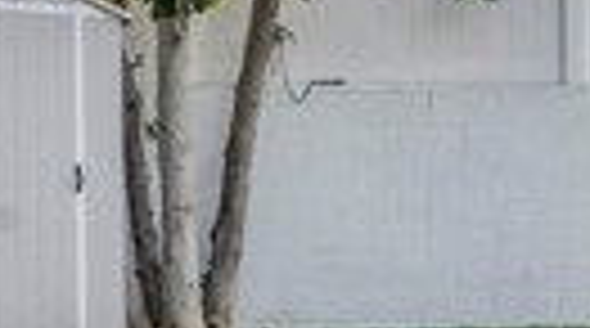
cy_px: 213
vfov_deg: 15.6
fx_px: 1202
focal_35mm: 77
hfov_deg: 27.6
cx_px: 257
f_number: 14
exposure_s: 1/25
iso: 400
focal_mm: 10
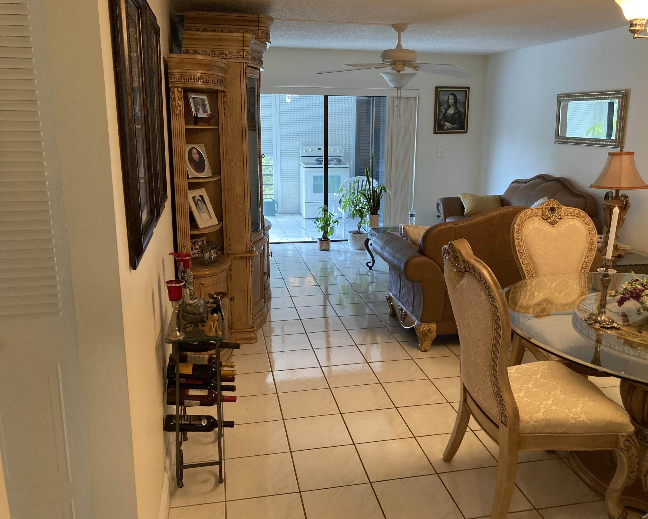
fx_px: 575
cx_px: 349
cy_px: 260
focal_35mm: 30
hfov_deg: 58.7
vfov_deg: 48.5
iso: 200
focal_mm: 3.99
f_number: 1.8
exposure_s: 1/60
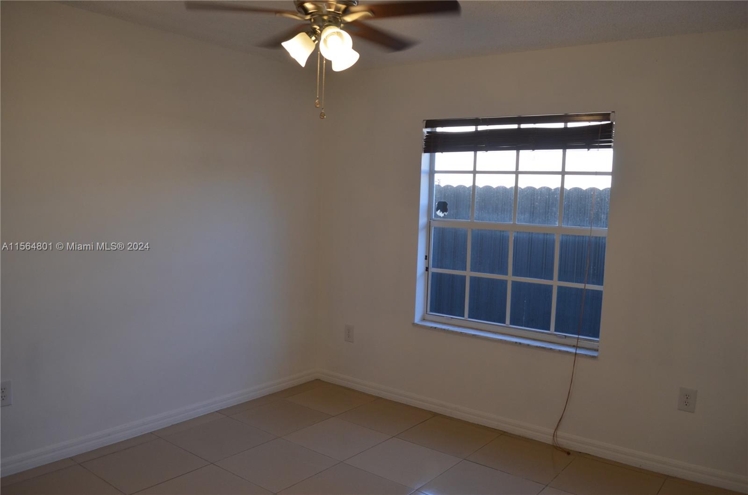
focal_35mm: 27
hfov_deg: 67.5
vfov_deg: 47.7
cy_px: 248
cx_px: 374
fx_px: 560
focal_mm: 18
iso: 400
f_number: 5
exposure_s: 1/100
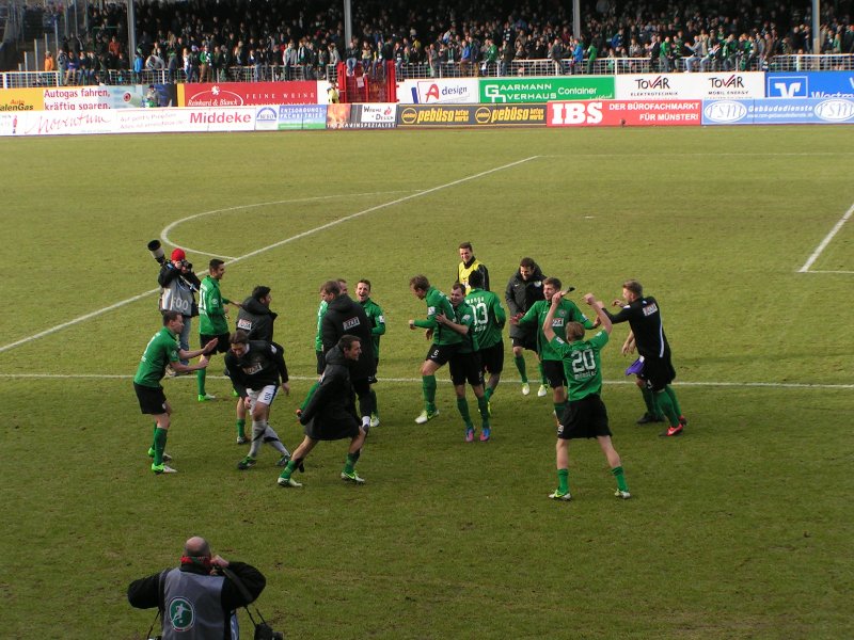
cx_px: 427
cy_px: 320
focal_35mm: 86
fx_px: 2122
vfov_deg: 17.2
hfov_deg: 22.8
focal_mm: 13.2
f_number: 4.5
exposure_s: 1/160
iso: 50
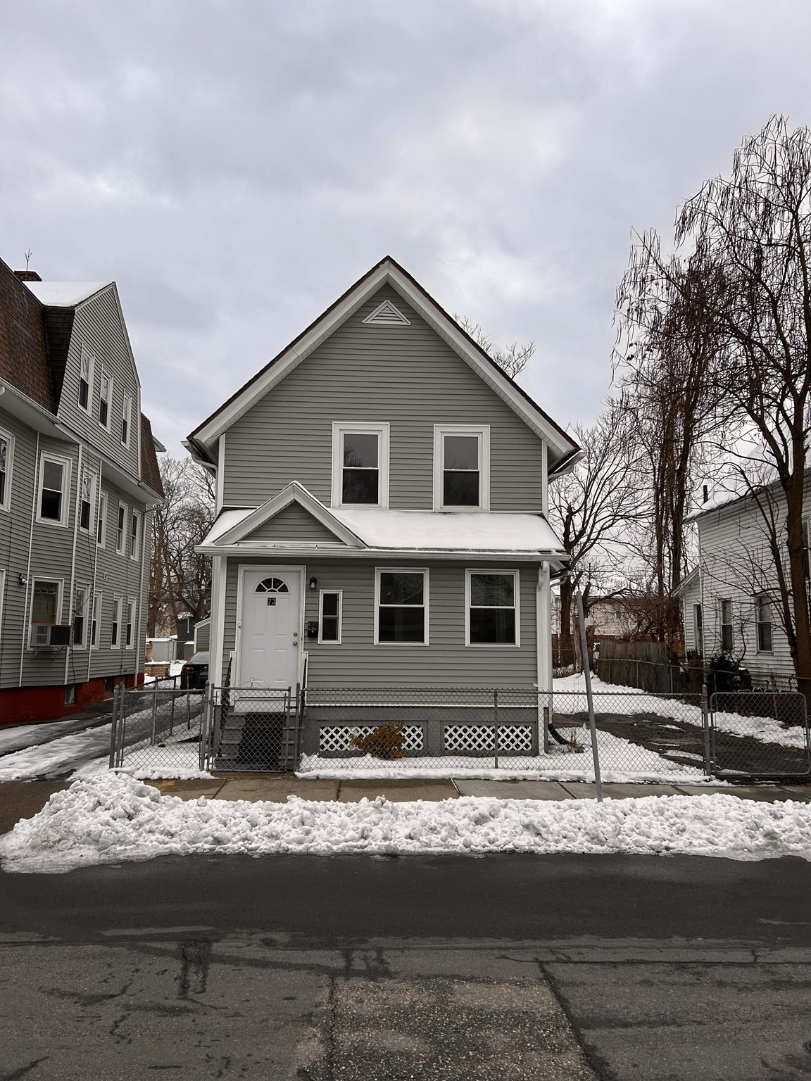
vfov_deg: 67.3
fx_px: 812
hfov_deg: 53.1
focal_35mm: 26
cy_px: 540
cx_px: 406
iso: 50
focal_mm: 5.7
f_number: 1.5
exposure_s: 1/617
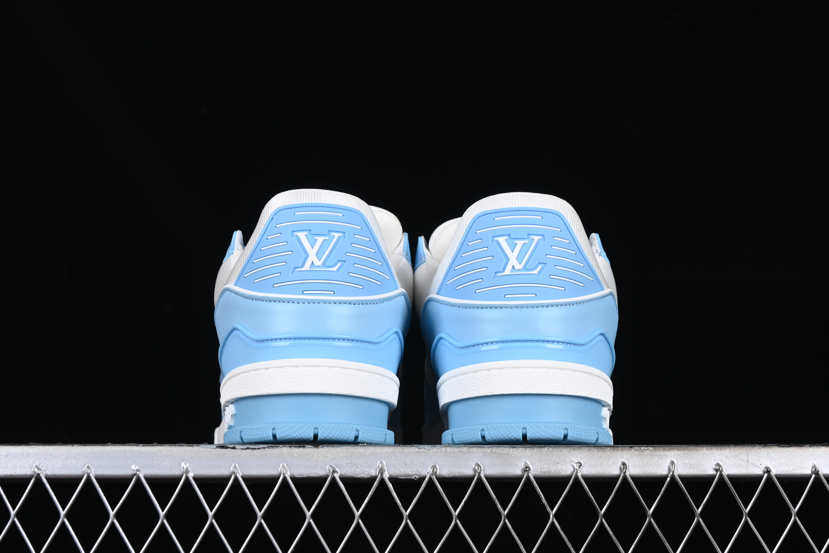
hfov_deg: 27.0
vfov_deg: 18.2
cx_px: 414
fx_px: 1727
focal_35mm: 75
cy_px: 276
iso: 160
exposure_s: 1/80
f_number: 8
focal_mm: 50
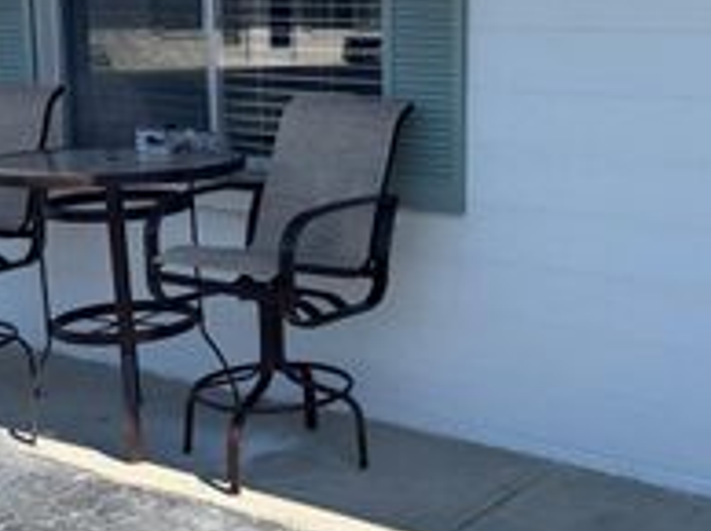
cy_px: 255
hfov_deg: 30.8
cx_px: 524
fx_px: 1272
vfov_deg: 23.6
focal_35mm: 62
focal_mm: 6.76
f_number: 1.78
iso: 80
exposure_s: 1/2833
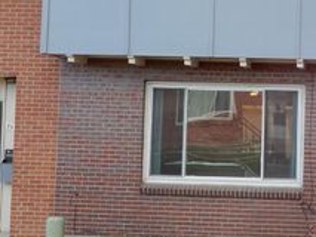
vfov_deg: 18.0
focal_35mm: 82
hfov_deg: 22.8
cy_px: 87
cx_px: 319
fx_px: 749
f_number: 4
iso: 80
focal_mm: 6.2
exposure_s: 1/100
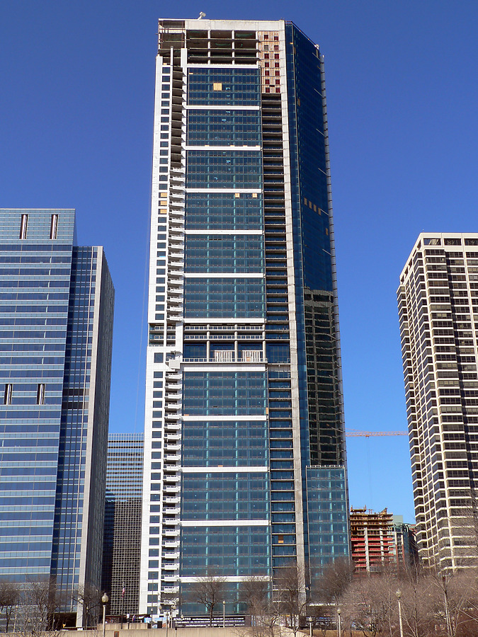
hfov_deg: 32.9
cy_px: 318
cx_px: 239
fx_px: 810
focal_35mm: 44
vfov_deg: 42.9
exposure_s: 1/500
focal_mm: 7.4
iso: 80
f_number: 4.6
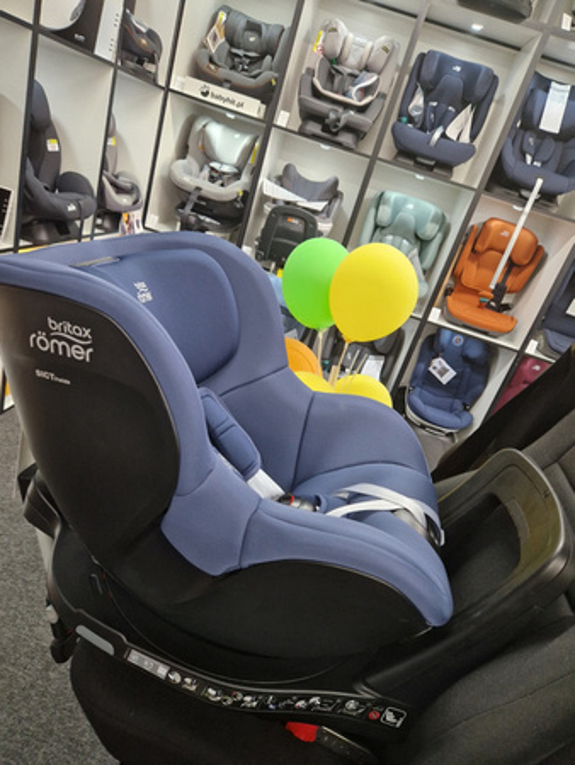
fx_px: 509
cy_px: 382
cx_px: 288
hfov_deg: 58.9
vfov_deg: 73.9
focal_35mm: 23
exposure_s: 1/100
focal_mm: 5.4
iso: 250
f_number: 1.8
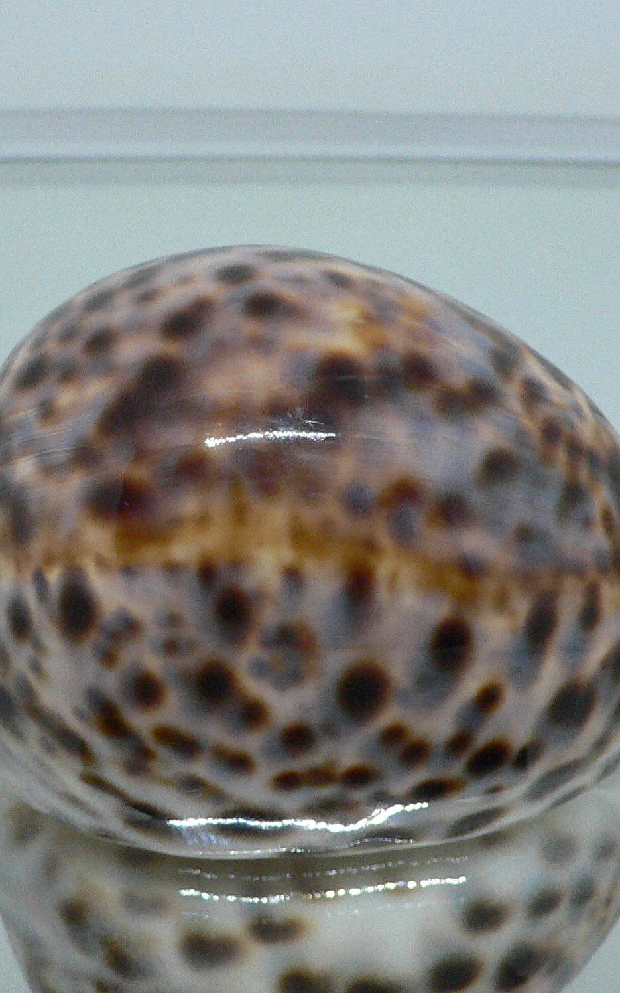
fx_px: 1352
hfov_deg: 25.8
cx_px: 282
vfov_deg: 40.3
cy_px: 500
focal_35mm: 50
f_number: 2.8
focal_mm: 4.6
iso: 200
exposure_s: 1/50
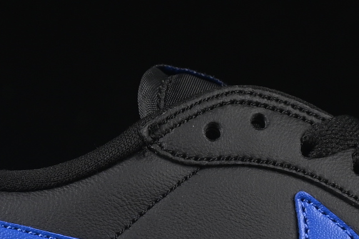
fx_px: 3628
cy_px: 160
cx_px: 362
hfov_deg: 5.7
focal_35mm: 364
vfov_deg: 3.8
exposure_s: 1/60
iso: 160
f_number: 6.3
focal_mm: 50
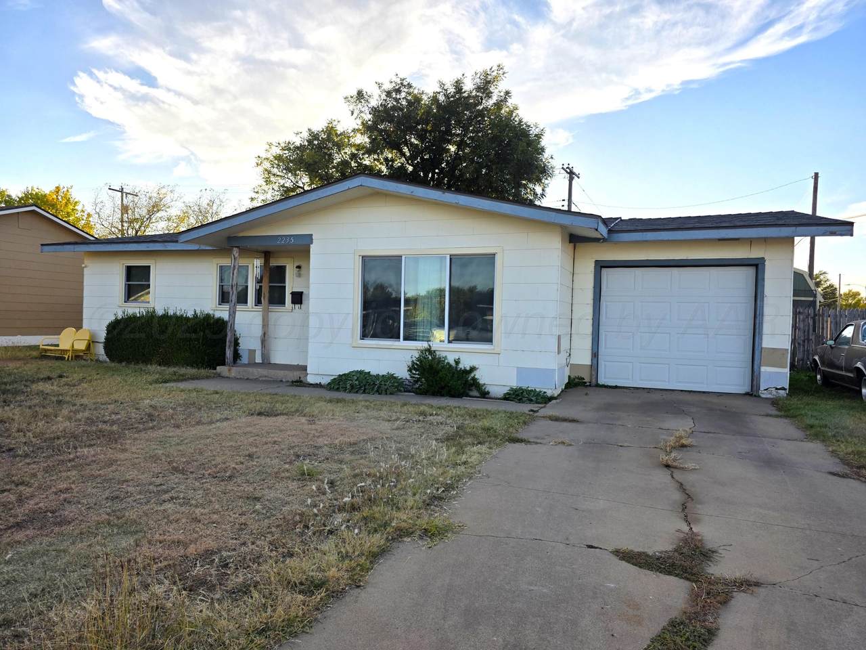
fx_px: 575
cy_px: 325
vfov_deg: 58.9
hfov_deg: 73.9
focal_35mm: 23
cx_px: 433
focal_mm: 6.3
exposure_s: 1/3474
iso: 80
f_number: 1.7
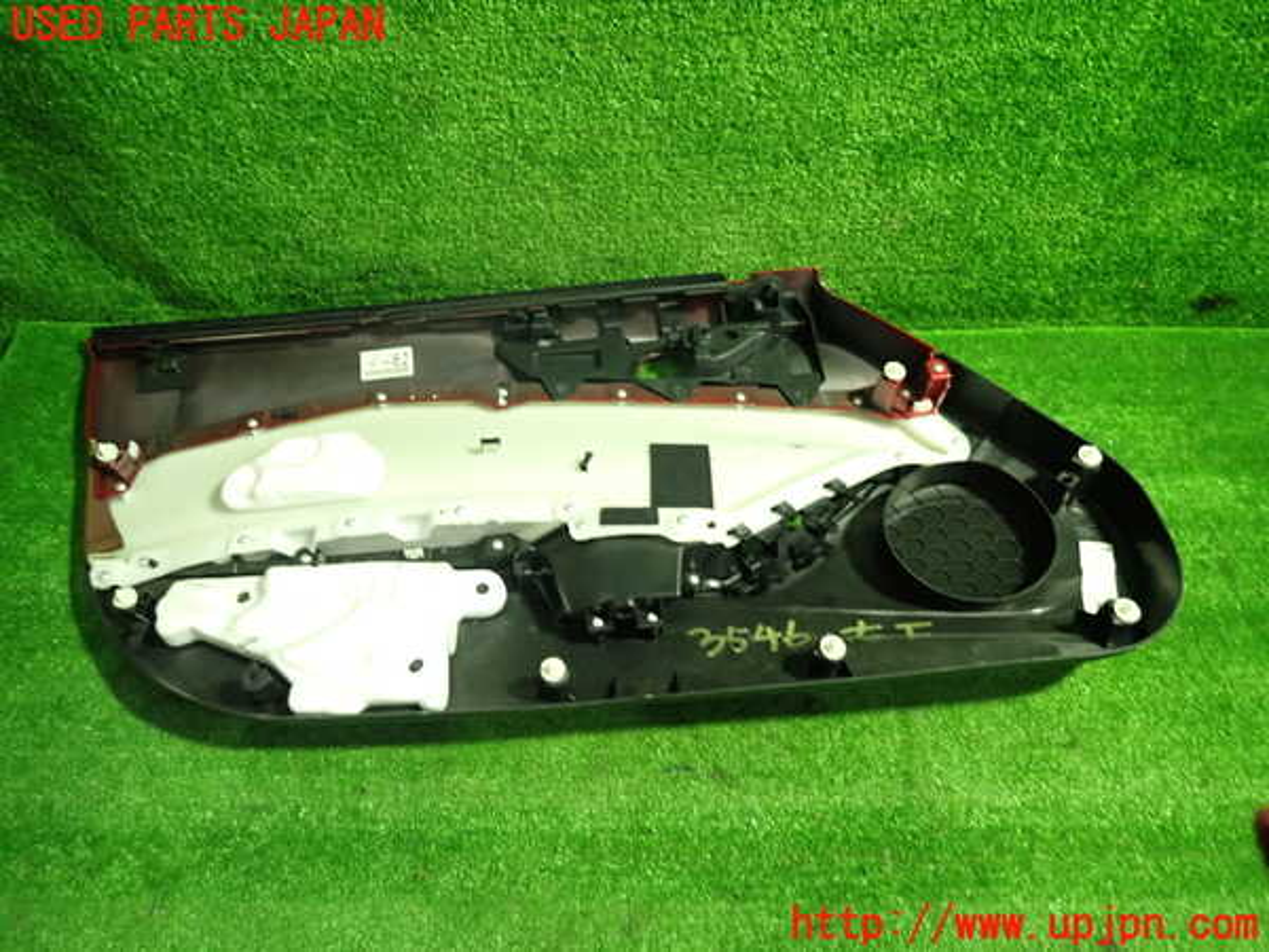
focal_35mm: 25
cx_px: 634
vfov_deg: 54.9
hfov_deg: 69.4
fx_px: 916
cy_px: 476
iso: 320
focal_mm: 4.5
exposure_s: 1/30
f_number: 2
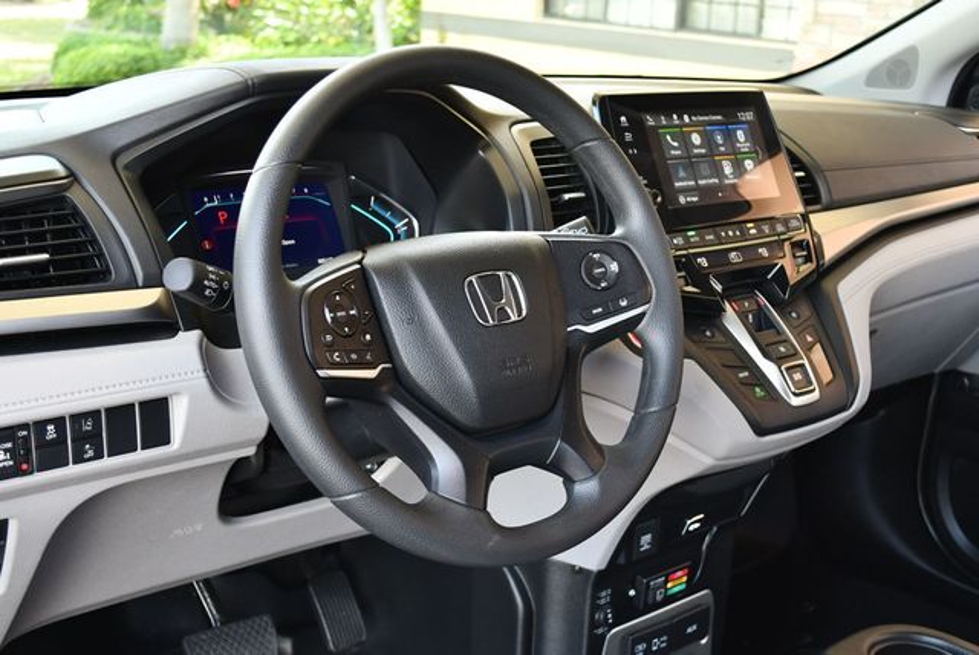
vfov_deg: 30.6
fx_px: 1198
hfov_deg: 44.5
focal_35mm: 44
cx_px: 490
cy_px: 328
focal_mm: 22
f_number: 4
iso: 800
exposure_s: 1/200
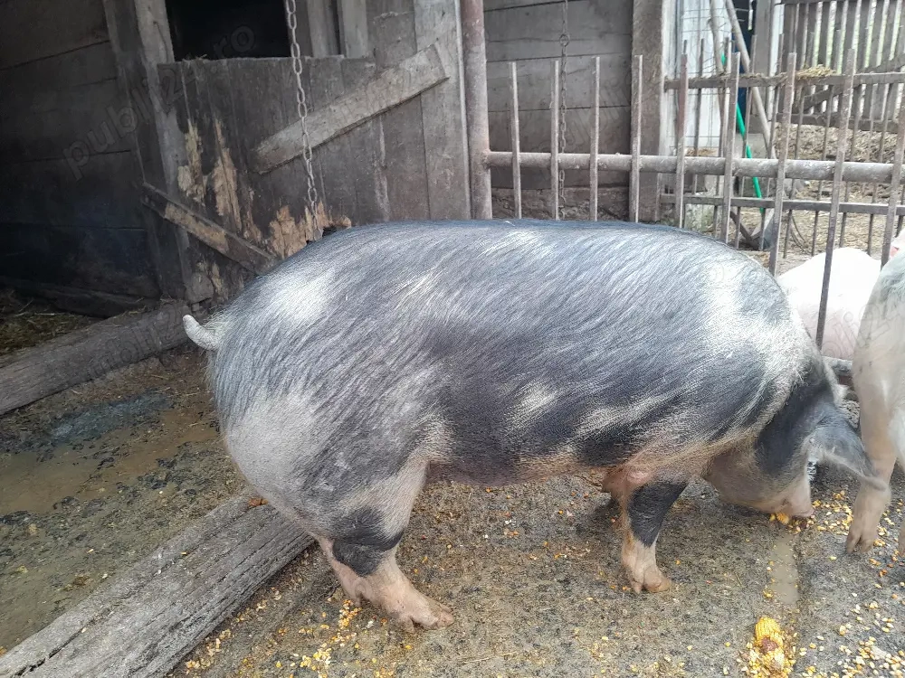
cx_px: 452
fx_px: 680
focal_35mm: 26
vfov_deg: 53.1
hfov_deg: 67.3
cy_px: 339
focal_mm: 3.98
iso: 40
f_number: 1.8
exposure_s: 1/50
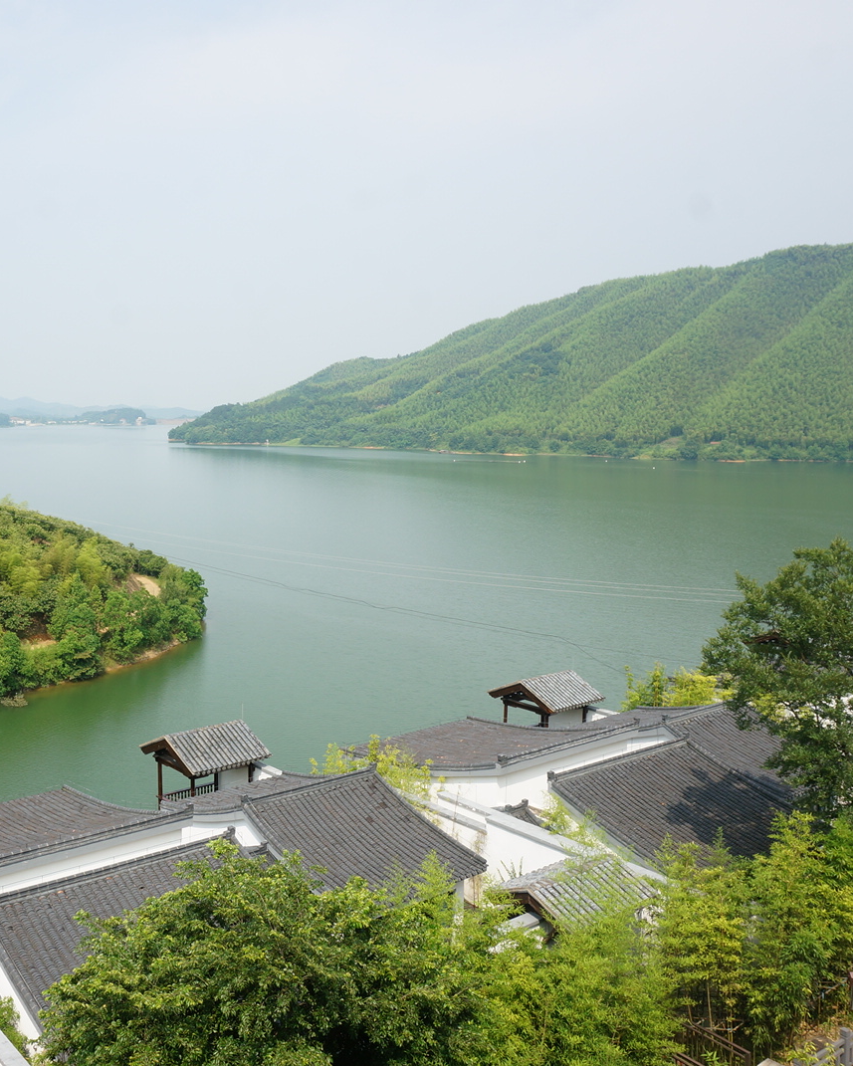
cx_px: 219
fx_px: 1073
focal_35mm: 34
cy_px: 530
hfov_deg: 42.1
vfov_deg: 52.8
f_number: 11
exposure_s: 1/100
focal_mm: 16
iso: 100
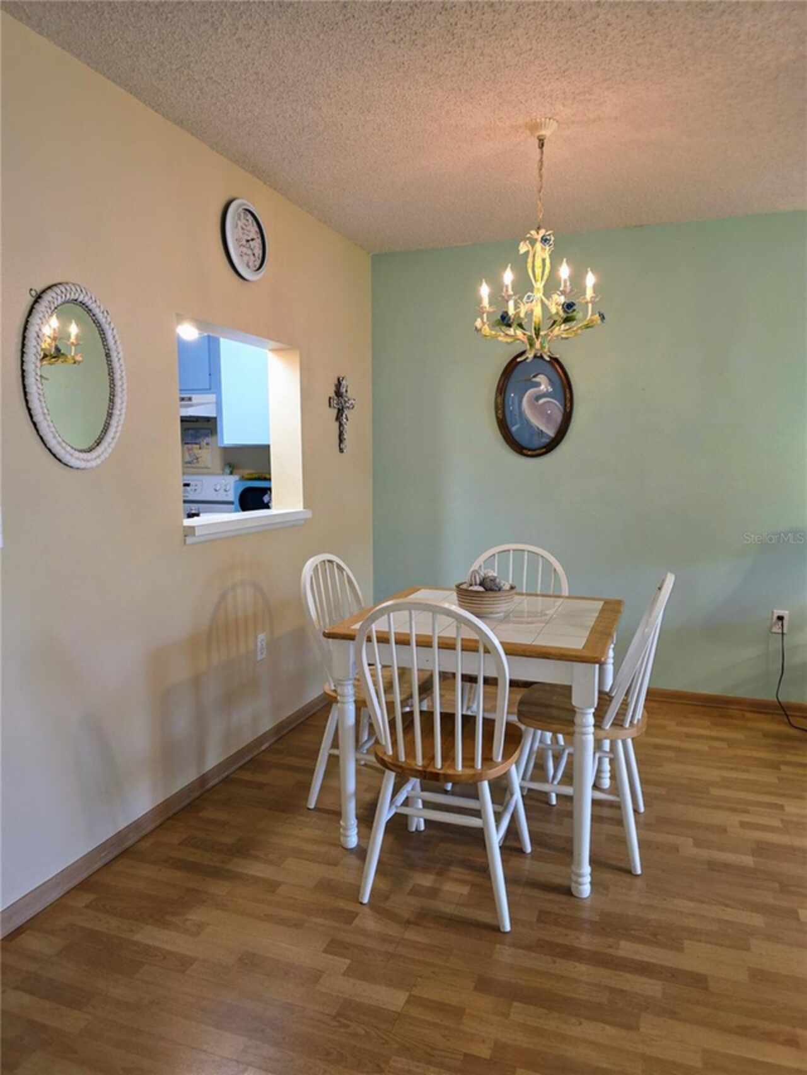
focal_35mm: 23
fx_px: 715
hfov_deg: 58.9
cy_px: 538
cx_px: 404
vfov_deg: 73.9
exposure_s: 1/60
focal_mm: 6.3
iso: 125
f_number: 1.7
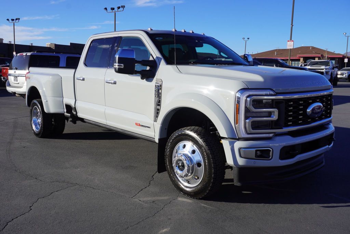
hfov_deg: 55.1
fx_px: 336
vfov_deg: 38.4
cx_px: 175
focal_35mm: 34
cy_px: 117
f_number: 10
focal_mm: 23
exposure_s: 1/160
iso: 100
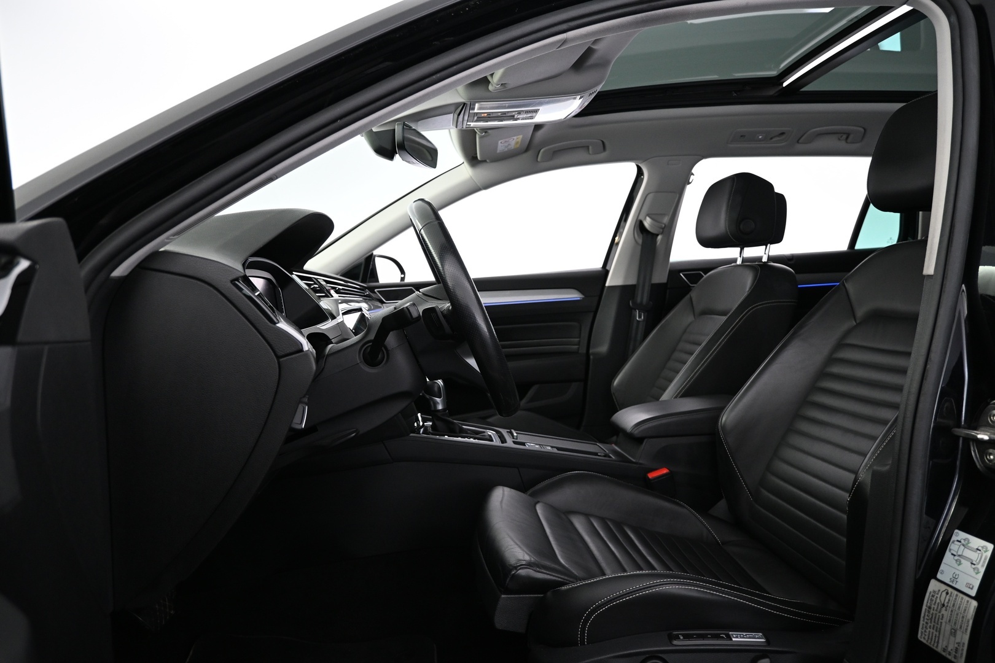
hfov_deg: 73.7
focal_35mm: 24
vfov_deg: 53.1
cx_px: 498
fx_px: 663
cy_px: 332
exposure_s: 1/25
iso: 1000
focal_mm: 16
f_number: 3.5
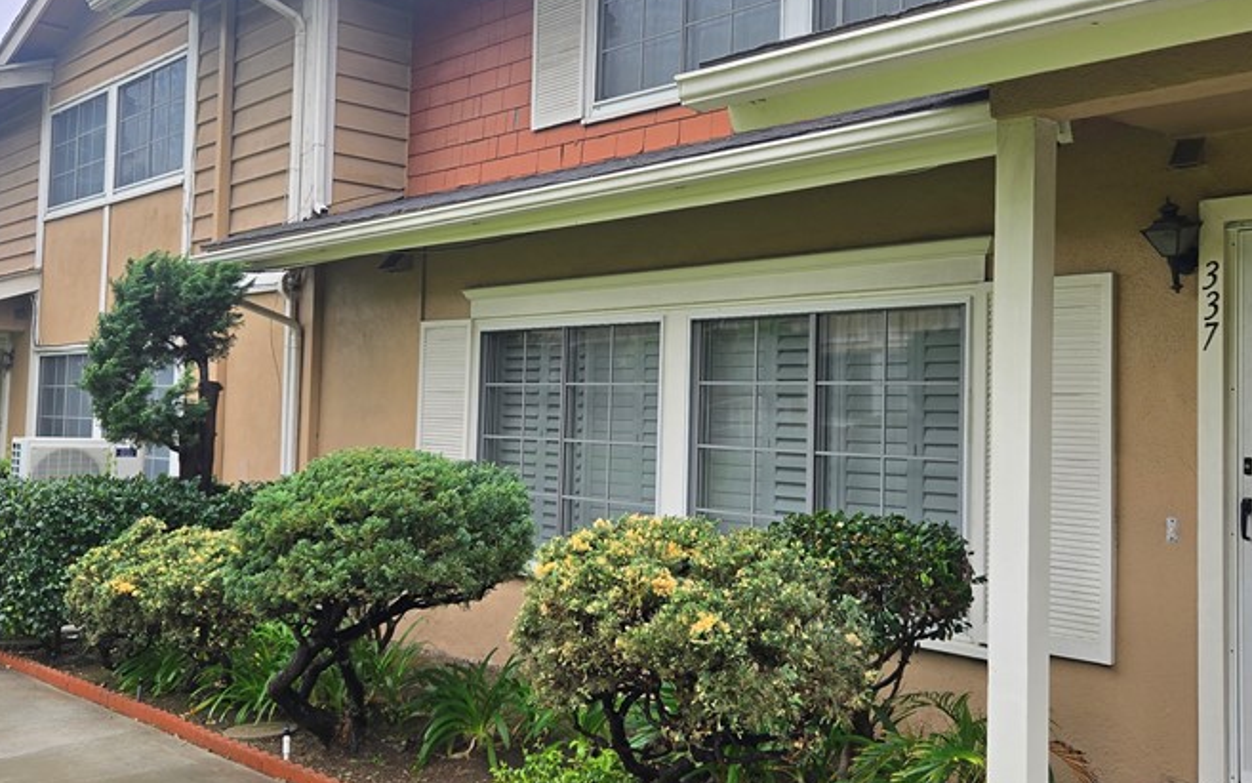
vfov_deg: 33.6
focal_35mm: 38
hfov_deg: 51.5
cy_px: 368
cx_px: 617
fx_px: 1297
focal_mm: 5.4
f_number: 1.8
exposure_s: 1/180
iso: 32
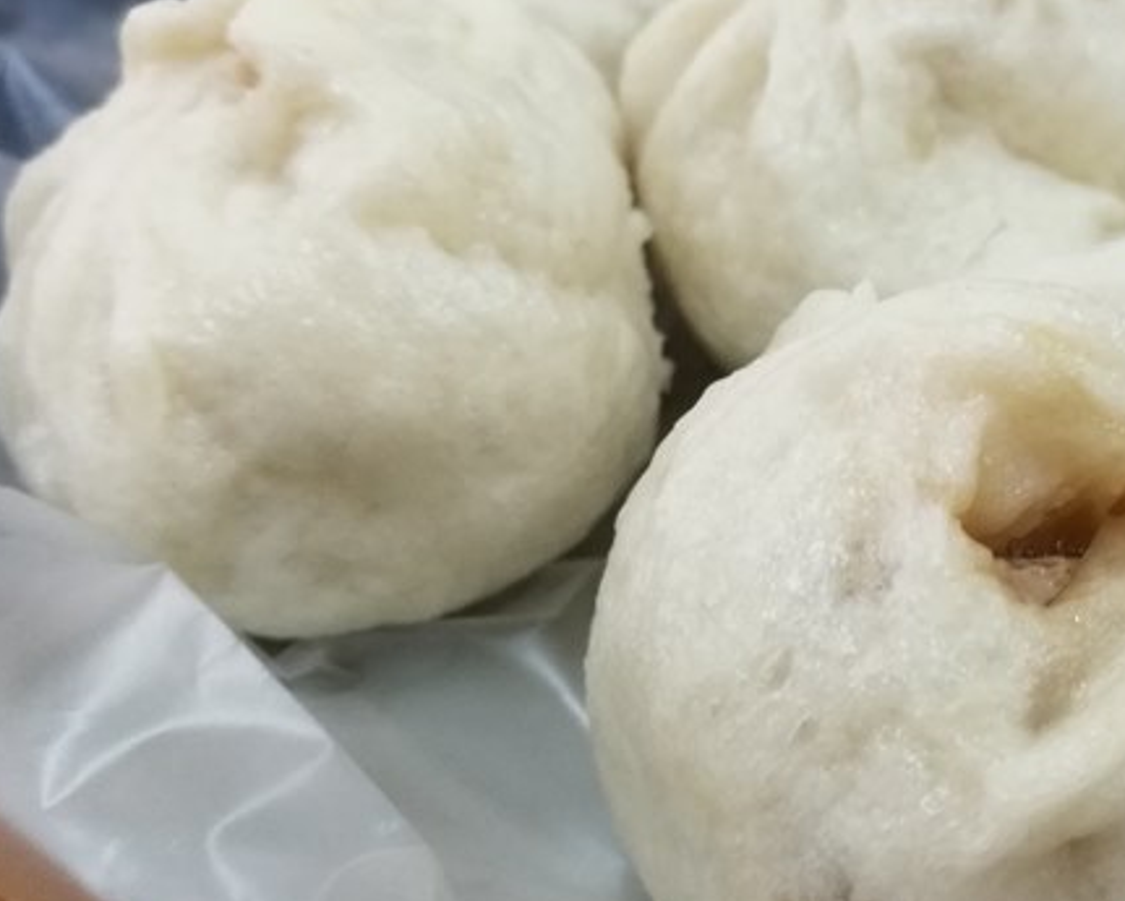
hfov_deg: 41.1
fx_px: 1465
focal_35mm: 44
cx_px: 799
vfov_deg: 34.2
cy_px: 431
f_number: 4
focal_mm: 4.5
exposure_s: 1/30
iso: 320
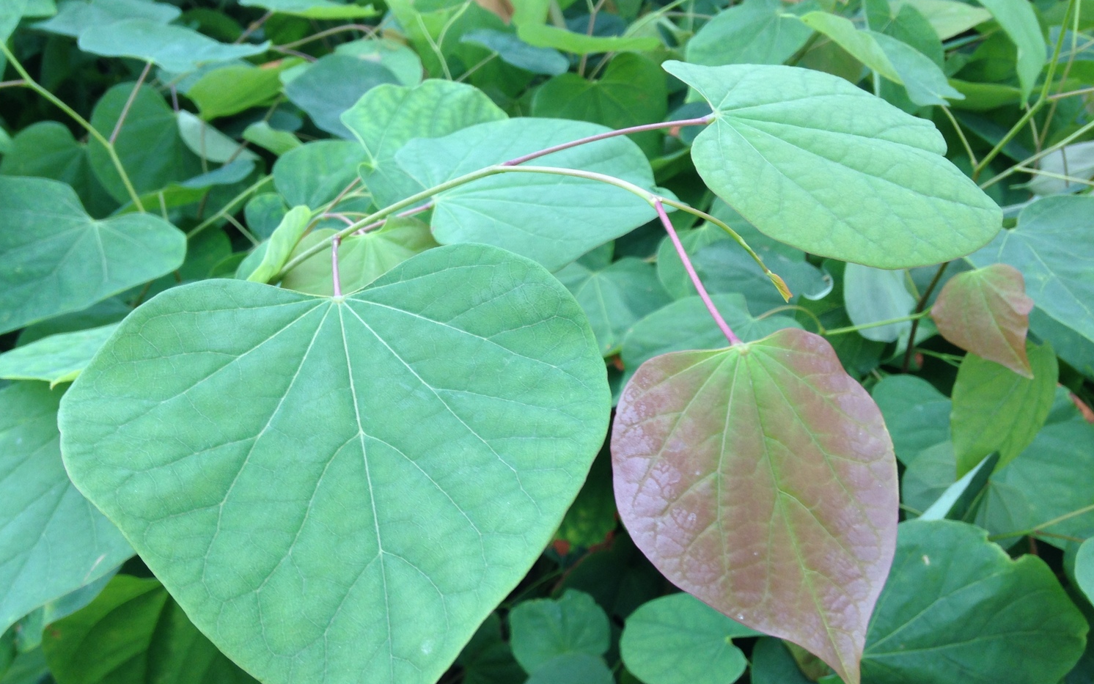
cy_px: 368
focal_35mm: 36
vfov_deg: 35.3
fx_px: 1074
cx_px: 546
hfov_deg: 54.0
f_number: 2.4
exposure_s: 1/40
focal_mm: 4.12
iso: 50
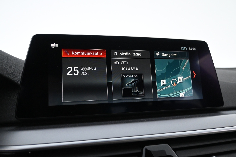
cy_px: 78
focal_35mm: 30
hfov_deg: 61.9
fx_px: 197
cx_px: 118
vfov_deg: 43.6
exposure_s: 1/50
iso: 2500
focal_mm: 20
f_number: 3.8
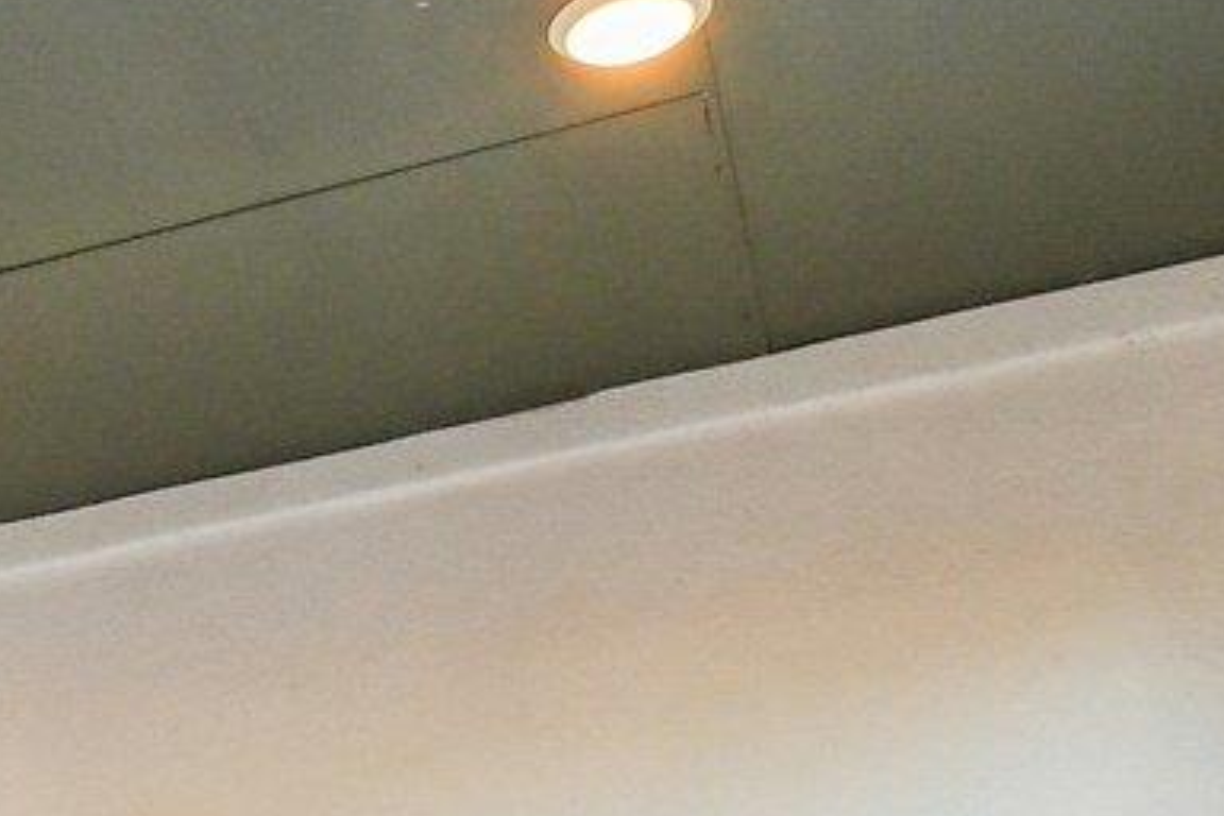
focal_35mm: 80
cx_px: -638
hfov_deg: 21.2
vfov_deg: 14.5
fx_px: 2720
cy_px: 1567
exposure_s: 1/60
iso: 400
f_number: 8
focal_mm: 10
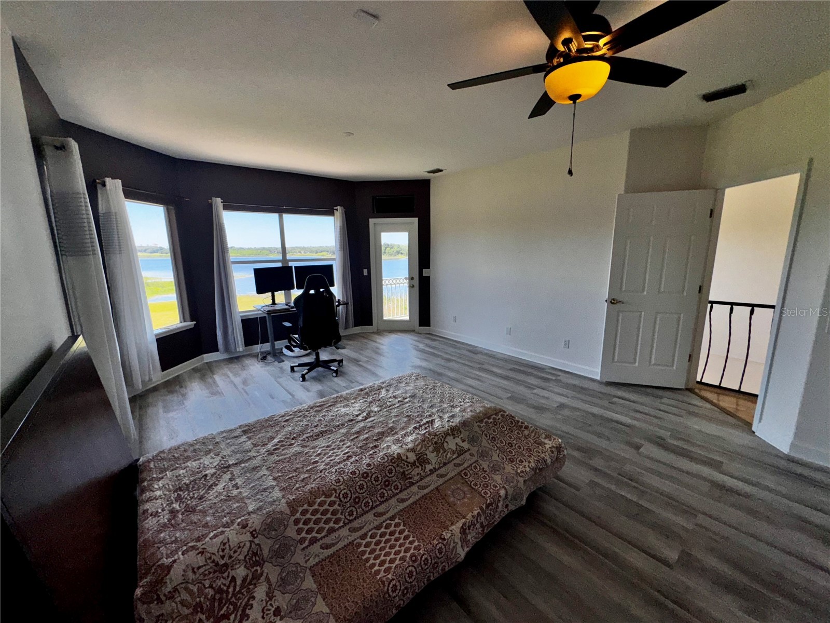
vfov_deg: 85.7
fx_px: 336
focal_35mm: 14
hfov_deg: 102.1
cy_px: 312
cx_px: 415
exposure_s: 1/756
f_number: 2.2
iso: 32
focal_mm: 2.22
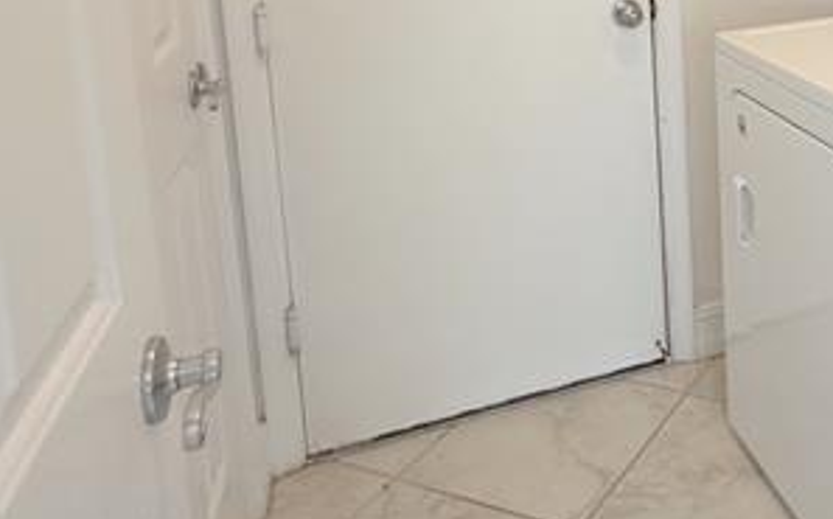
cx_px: 805
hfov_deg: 43.4
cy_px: -65
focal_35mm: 40
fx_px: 907
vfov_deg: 28.7
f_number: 2.2
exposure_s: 1/60
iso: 250
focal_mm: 2.22
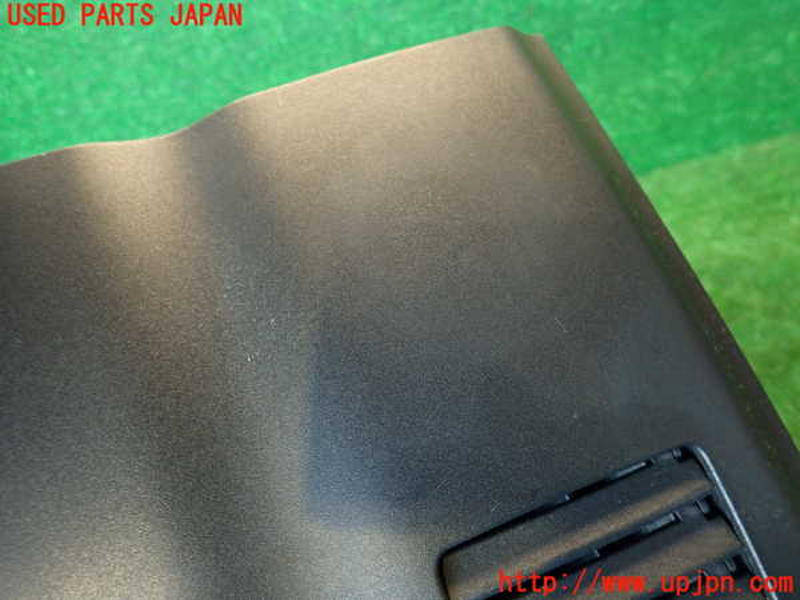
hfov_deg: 69.4
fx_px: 578
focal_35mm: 25
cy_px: 300
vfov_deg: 54.9
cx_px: 400
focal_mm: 4.5
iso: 250
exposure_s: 1/30
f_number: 2
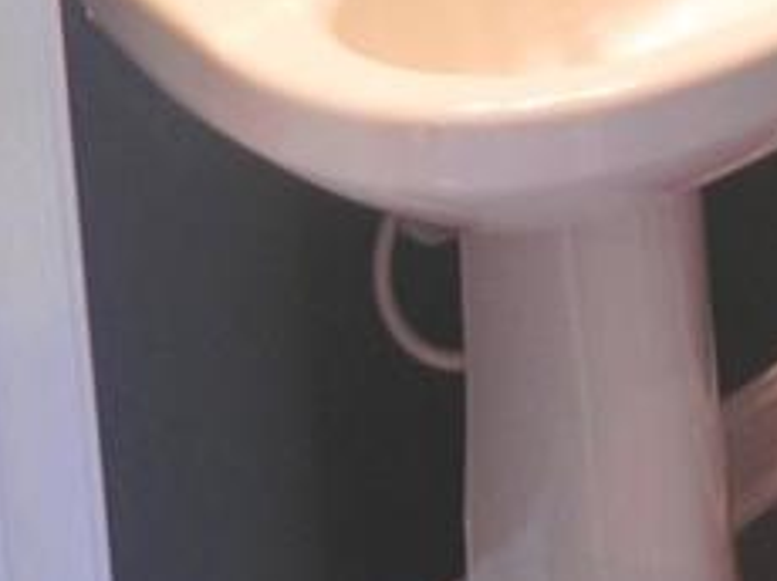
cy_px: -669
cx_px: 797
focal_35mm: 87
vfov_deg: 13.7
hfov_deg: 21.6
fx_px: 1951
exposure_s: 1/30
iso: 365
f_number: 2.8
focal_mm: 4.6
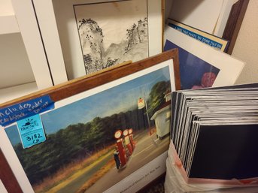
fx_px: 194
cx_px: 129
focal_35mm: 26
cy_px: 96
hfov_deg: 67.3
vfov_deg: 53.0
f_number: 1.8
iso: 500
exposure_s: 1/30
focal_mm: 5.4
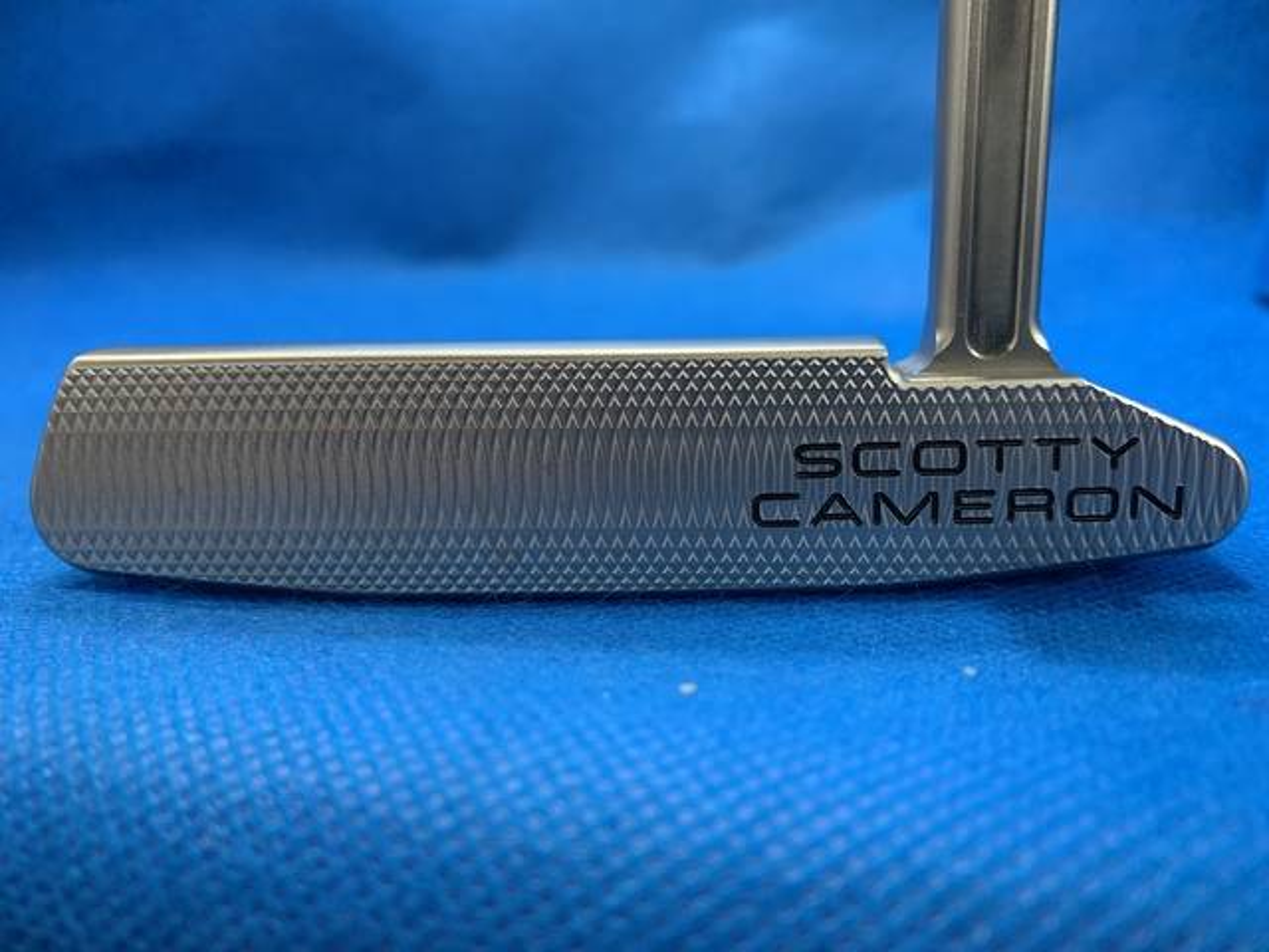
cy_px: 476
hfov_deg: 67.3
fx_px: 953
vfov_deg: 53.1
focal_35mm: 26
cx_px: 634
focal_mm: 4.25
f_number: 1.8
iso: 125
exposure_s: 1/60
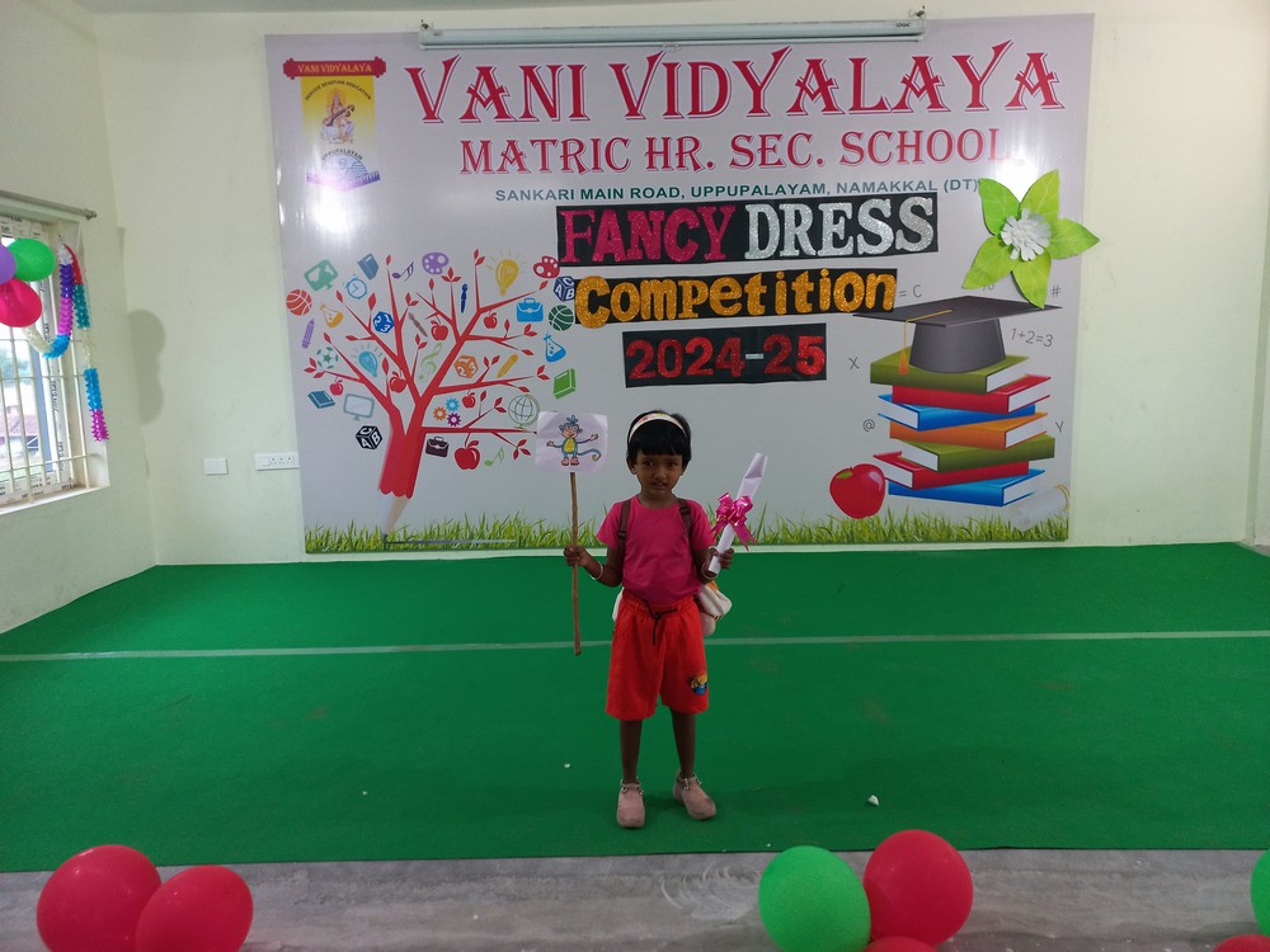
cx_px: 635
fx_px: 917
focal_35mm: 25
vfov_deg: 54.9
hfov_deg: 69.4
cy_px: 476
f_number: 1.8
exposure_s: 1/50
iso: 200
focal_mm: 4.6
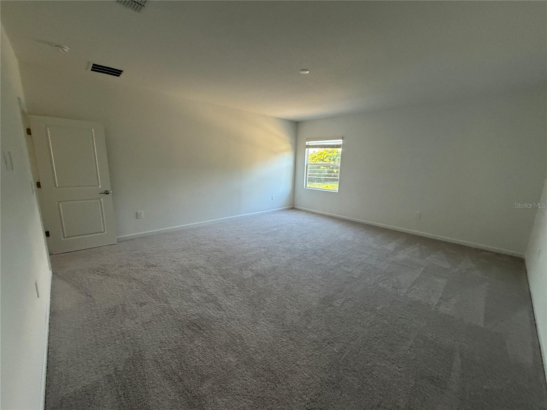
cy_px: 205
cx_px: 274
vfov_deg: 85.7
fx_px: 221
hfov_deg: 102.1
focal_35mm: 14
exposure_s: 1/120
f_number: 2.2
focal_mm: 2.22
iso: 320
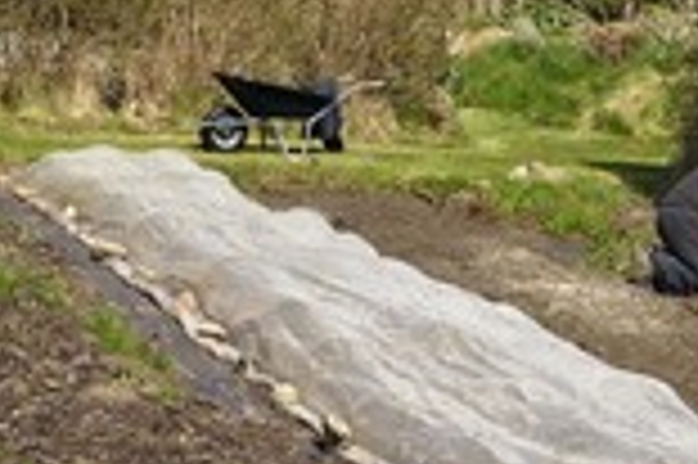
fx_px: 2886
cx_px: 185
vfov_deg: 9.1
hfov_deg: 13.7
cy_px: 9
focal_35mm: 149
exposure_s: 1/250
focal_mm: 55
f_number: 14
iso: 200
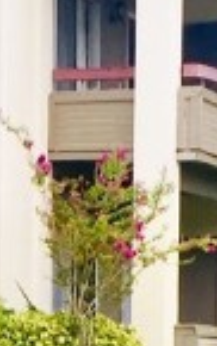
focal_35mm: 217
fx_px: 2047
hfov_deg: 6.0
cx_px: -98
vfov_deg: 9.3
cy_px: 563
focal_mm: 4.15
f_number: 2.2
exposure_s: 1/138
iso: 32
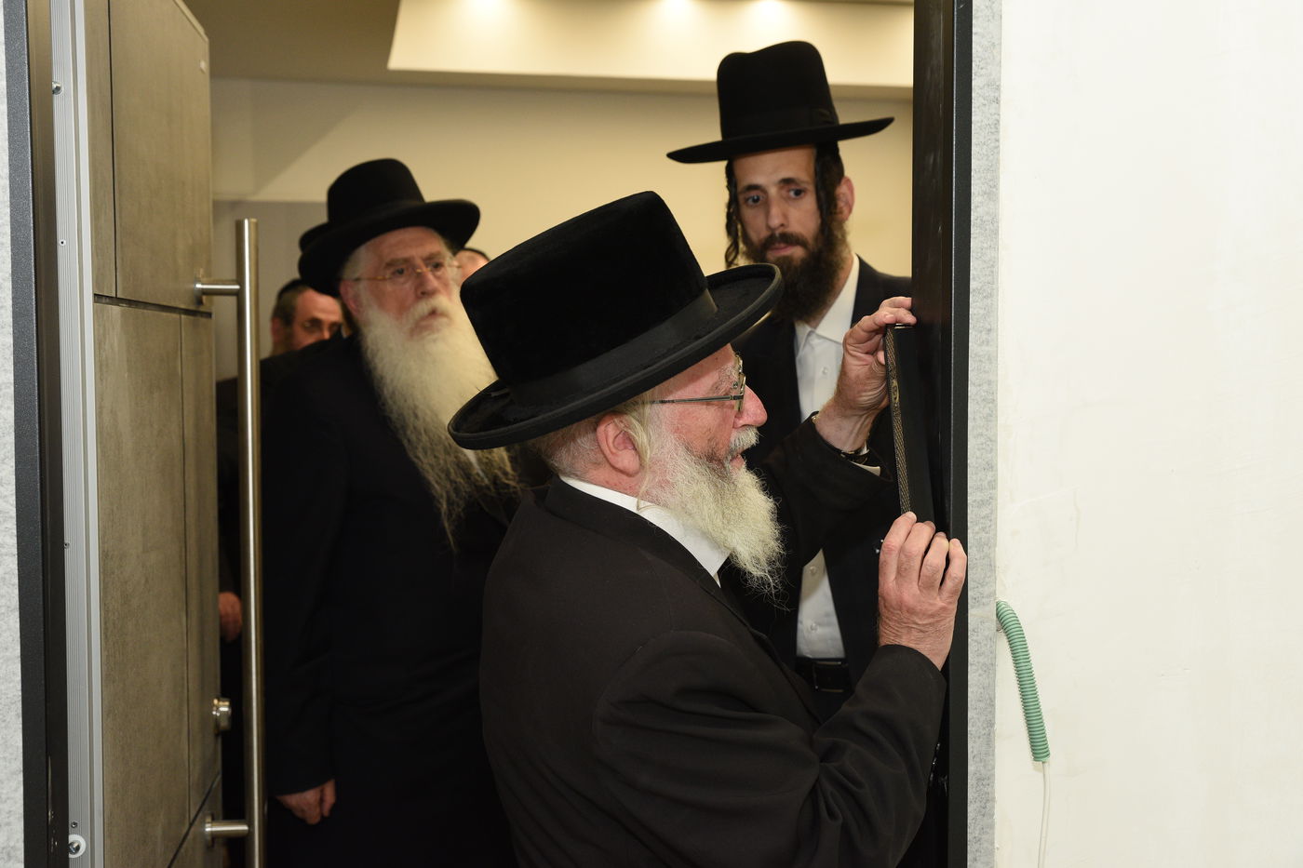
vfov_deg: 29.9
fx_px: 1628
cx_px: 652
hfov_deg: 43.6
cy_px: 434
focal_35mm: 45
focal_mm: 45
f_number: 5
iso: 1250
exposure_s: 1/125
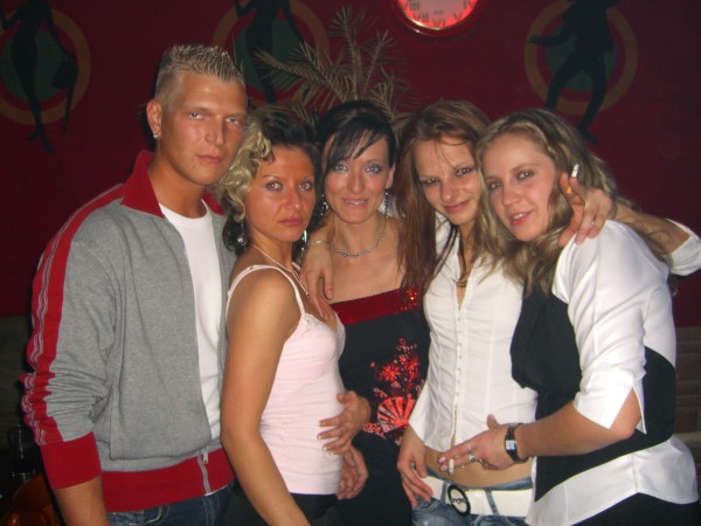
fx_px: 770
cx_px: 350
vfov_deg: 37.7
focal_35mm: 38
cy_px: 263
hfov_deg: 49.0
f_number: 2.8
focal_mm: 7.9
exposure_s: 1/60
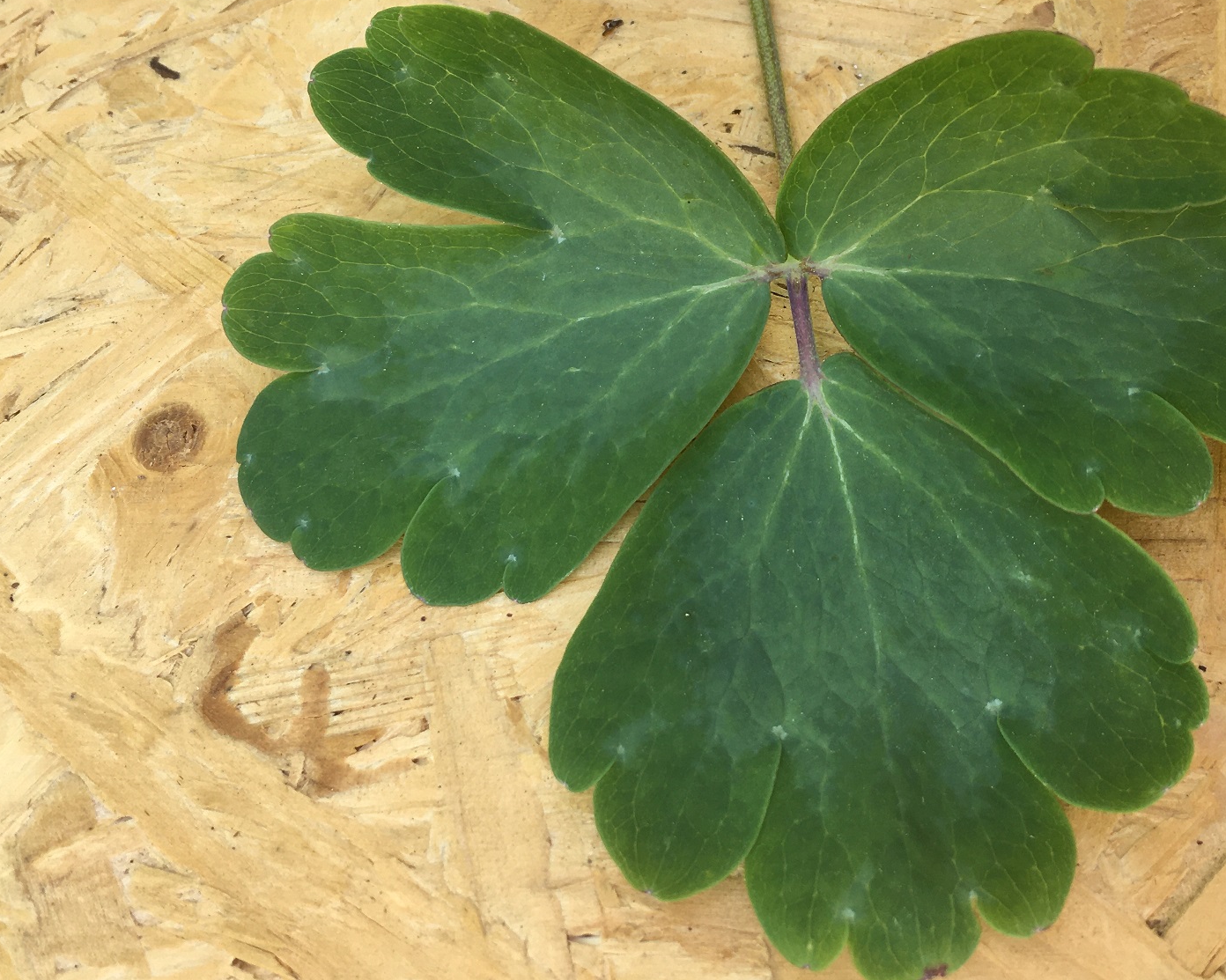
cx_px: 800
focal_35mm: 41
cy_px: 441
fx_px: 1487
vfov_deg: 36.4
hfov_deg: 44.3
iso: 25
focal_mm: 4.15
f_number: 2.2
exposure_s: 1/247
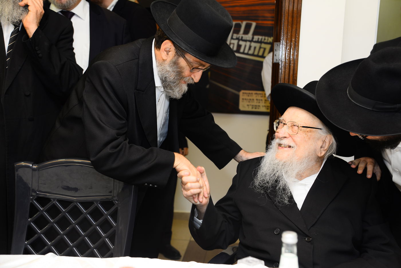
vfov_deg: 27.0
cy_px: 134
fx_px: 557
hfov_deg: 39.6
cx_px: 200
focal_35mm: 50
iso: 400
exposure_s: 1/100
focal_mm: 50
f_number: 4.5
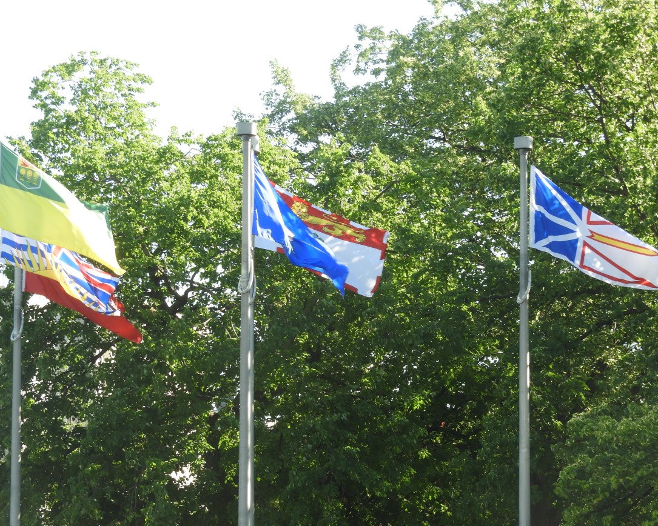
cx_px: 354
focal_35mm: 162
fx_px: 3155
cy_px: 304
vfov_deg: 9.5
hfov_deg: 11.9
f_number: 5
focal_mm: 22.4
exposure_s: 1/125
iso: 100
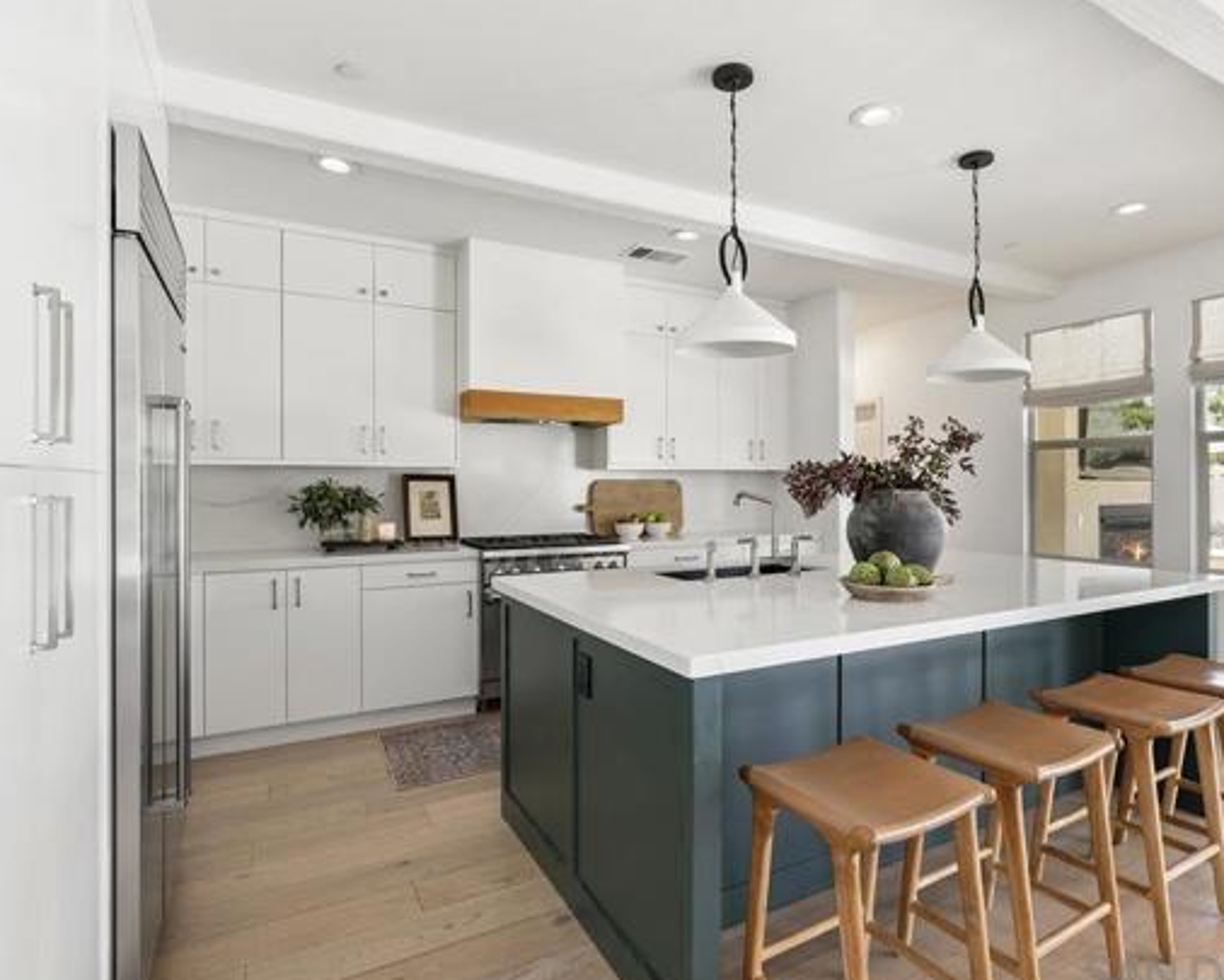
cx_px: 675
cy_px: 489
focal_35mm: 19
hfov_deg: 83.0
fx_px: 688
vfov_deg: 70.9
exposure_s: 1/6
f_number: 8
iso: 500
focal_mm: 16
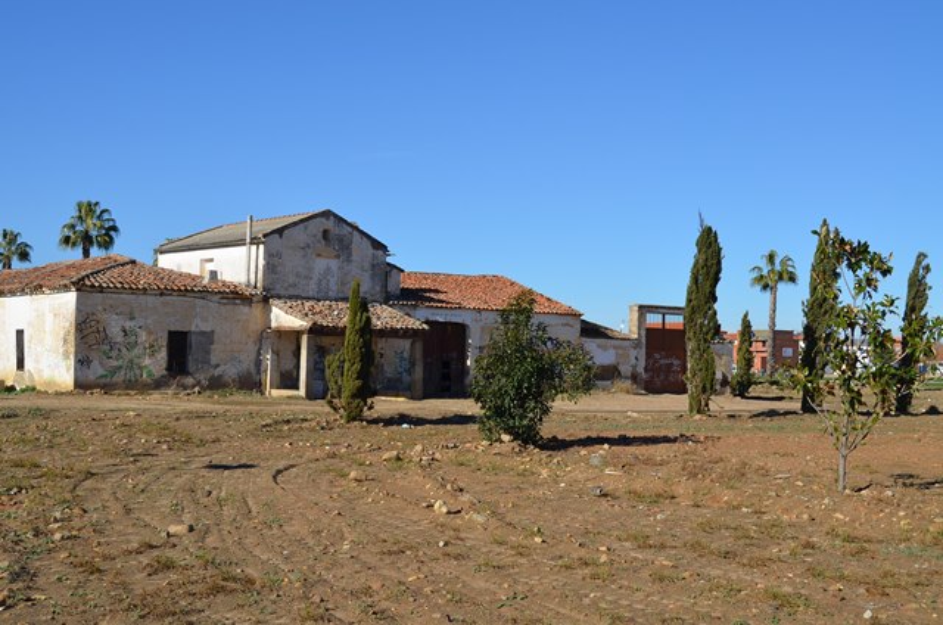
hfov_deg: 42.4
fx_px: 1216
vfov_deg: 28.8
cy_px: 312
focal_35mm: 46
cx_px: 472
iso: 100
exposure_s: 1/320
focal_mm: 31
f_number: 9
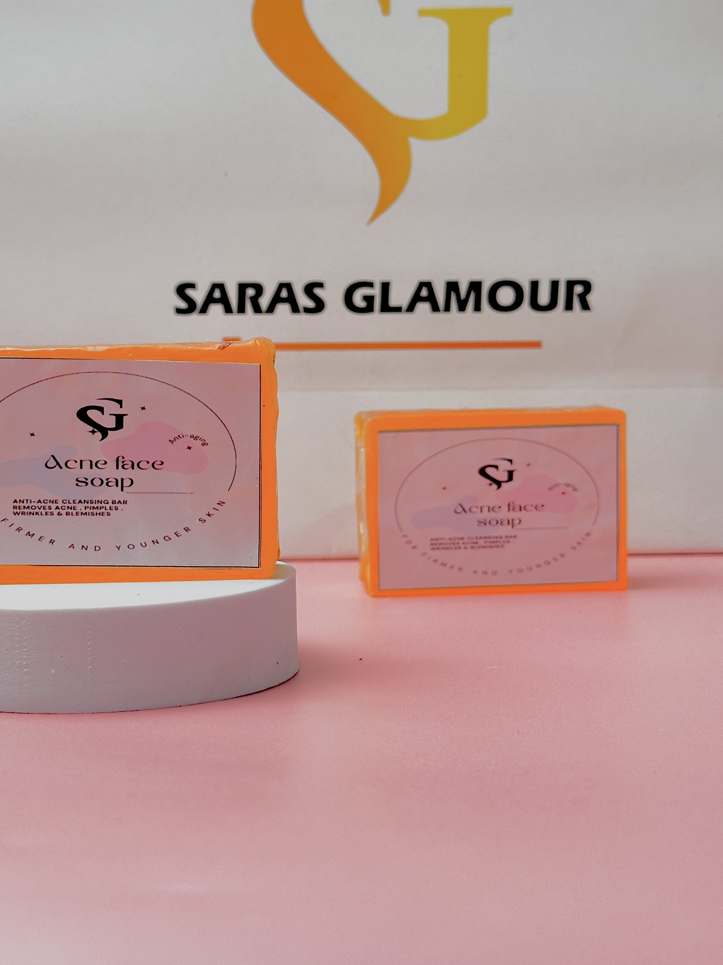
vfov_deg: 30.7
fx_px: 1754
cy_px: 458
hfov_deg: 23.2
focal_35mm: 63
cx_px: 283
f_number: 1.78
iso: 64
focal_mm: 6.86
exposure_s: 1/176
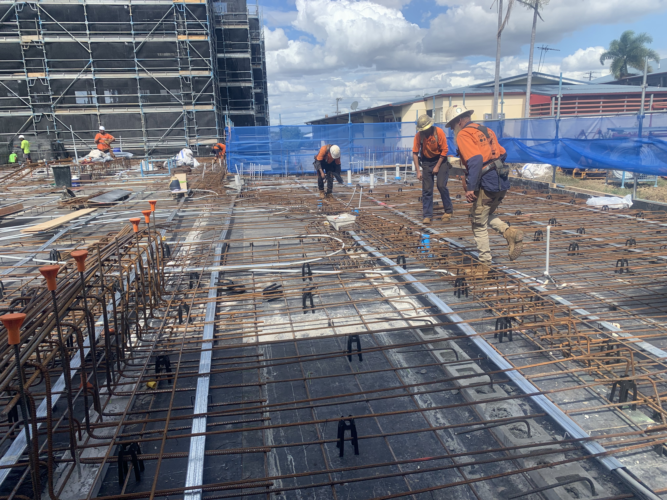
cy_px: 250
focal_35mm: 26
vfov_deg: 53.1
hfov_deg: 67.3
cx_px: 334
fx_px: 501
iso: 25
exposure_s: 1/1536
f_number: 1.8
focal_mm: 4.25
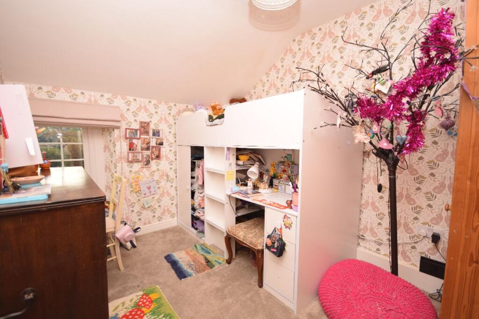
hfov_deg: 100.4
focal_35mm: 15
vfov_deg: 77.3
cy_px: 160
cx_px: 240
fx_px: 200
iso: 100
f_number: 4
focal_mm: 10
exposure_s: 1/60
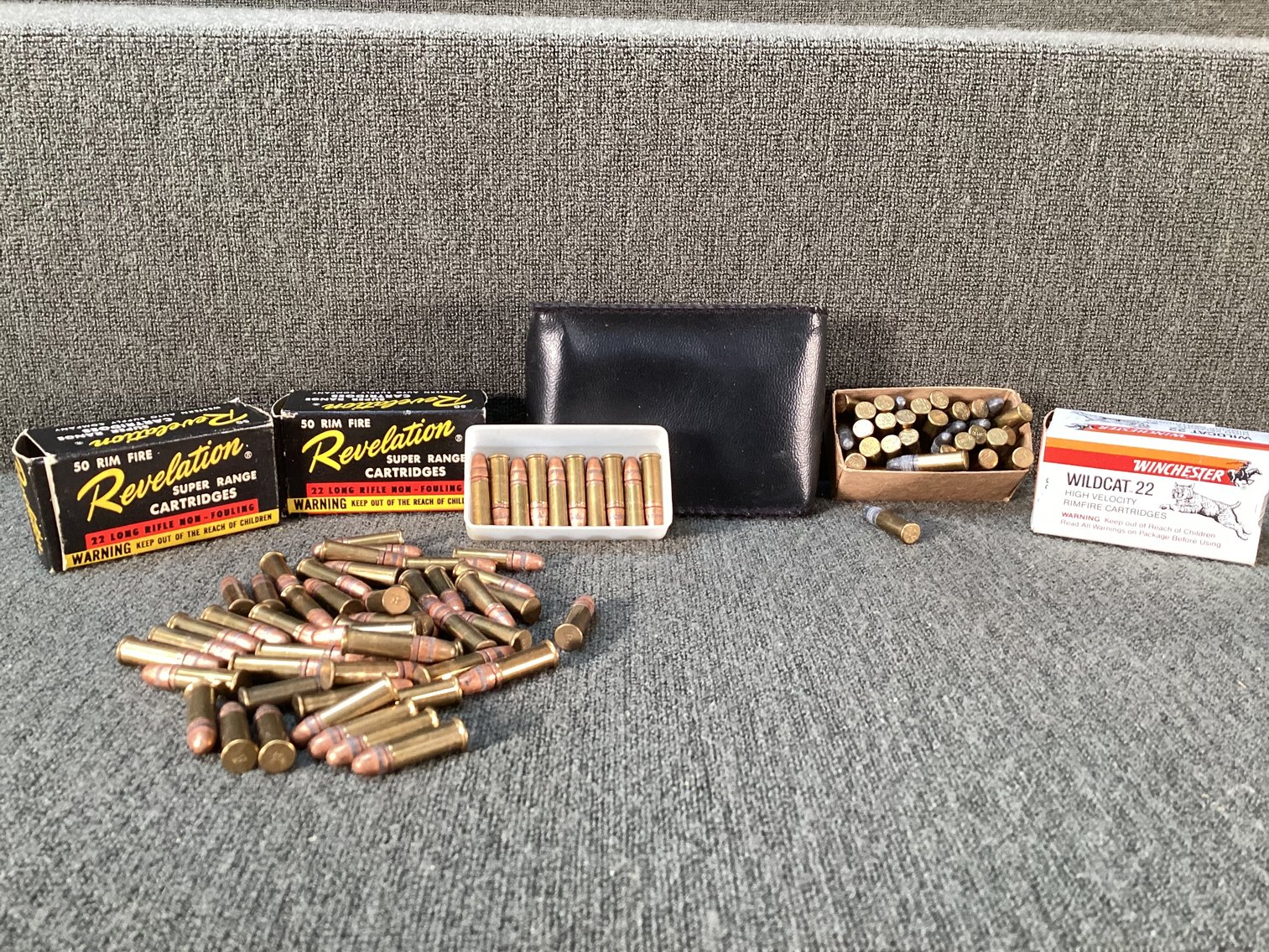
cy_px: 476
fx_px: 1137
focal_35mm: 31
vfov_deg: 45.4
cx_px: 634
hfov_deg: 58.3
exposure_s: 1/60
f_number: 2.4
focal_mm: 3.3
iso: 160
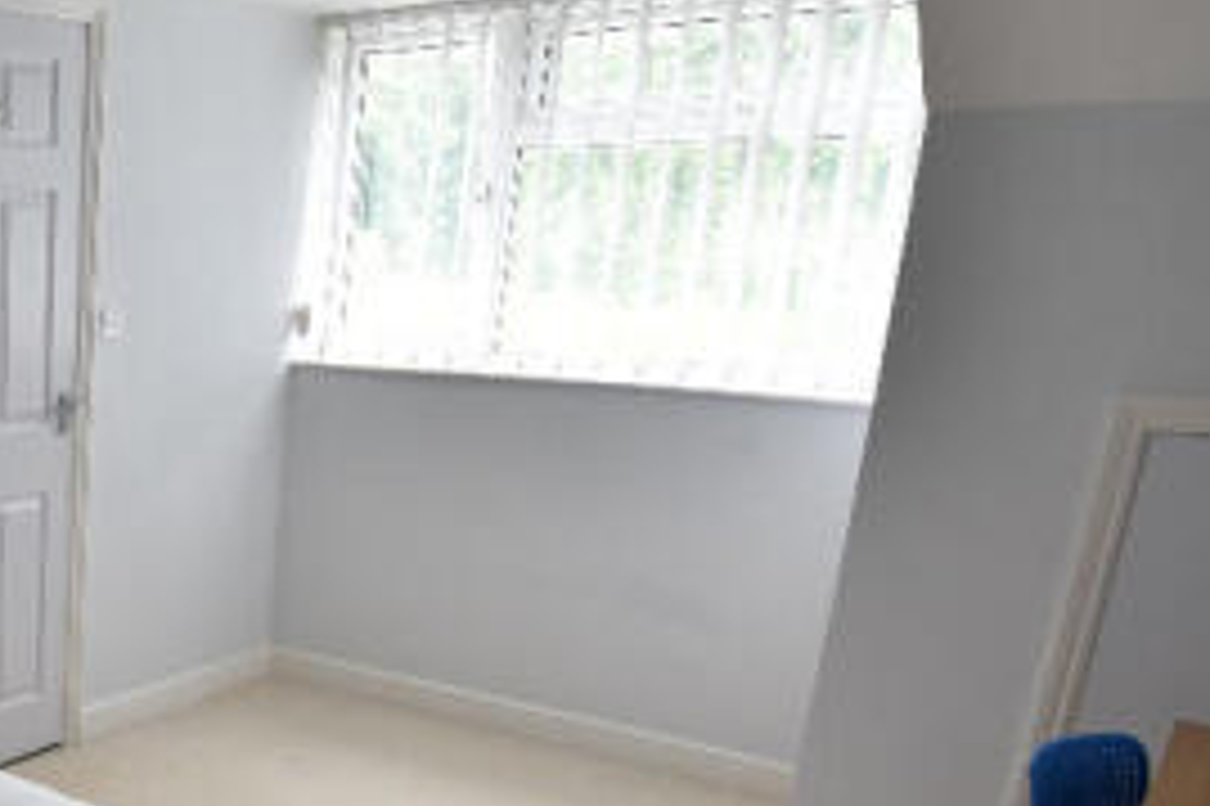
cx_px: -88
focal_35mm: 39
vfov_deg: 32.5
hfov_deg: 40.9
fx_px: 1310
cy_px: 718
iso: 400
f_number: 4
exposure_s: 1/60
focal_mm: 16
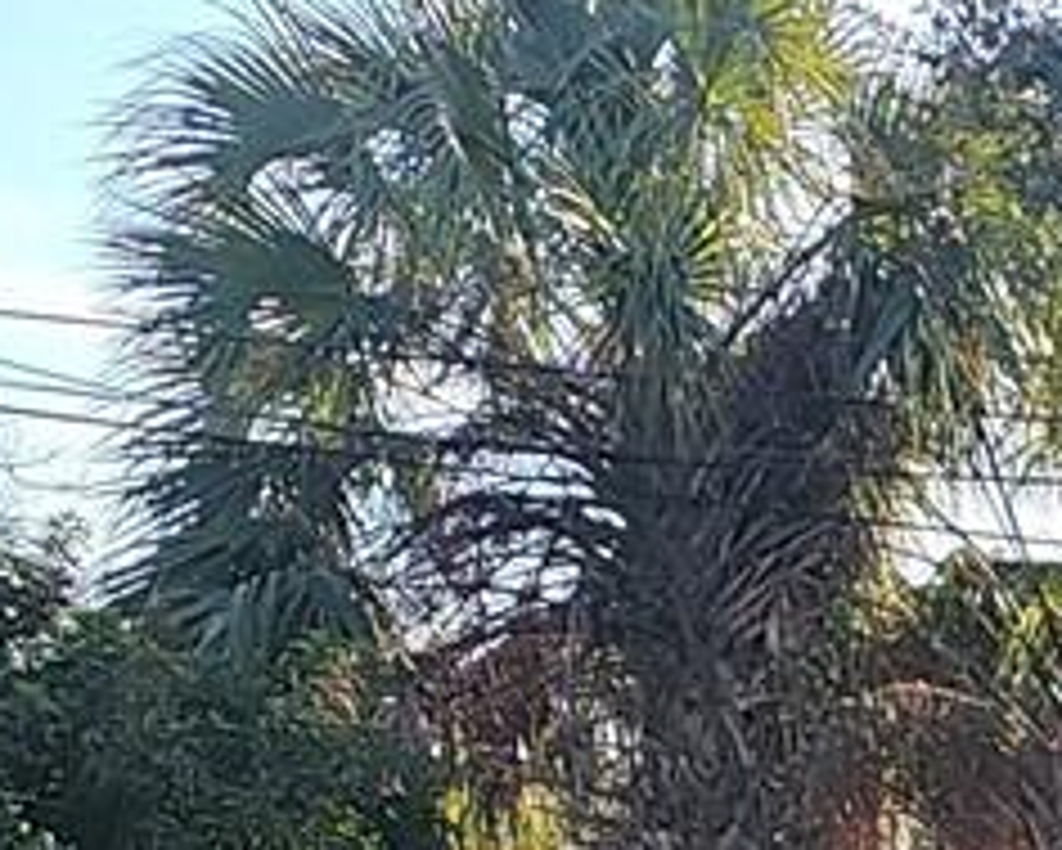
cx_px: 2174
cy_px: 1507
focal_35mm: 152
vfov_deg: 9.7
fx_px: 4780
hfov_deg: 11.4
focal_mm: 6.3
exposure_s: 1/238
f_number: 1.7
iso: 10
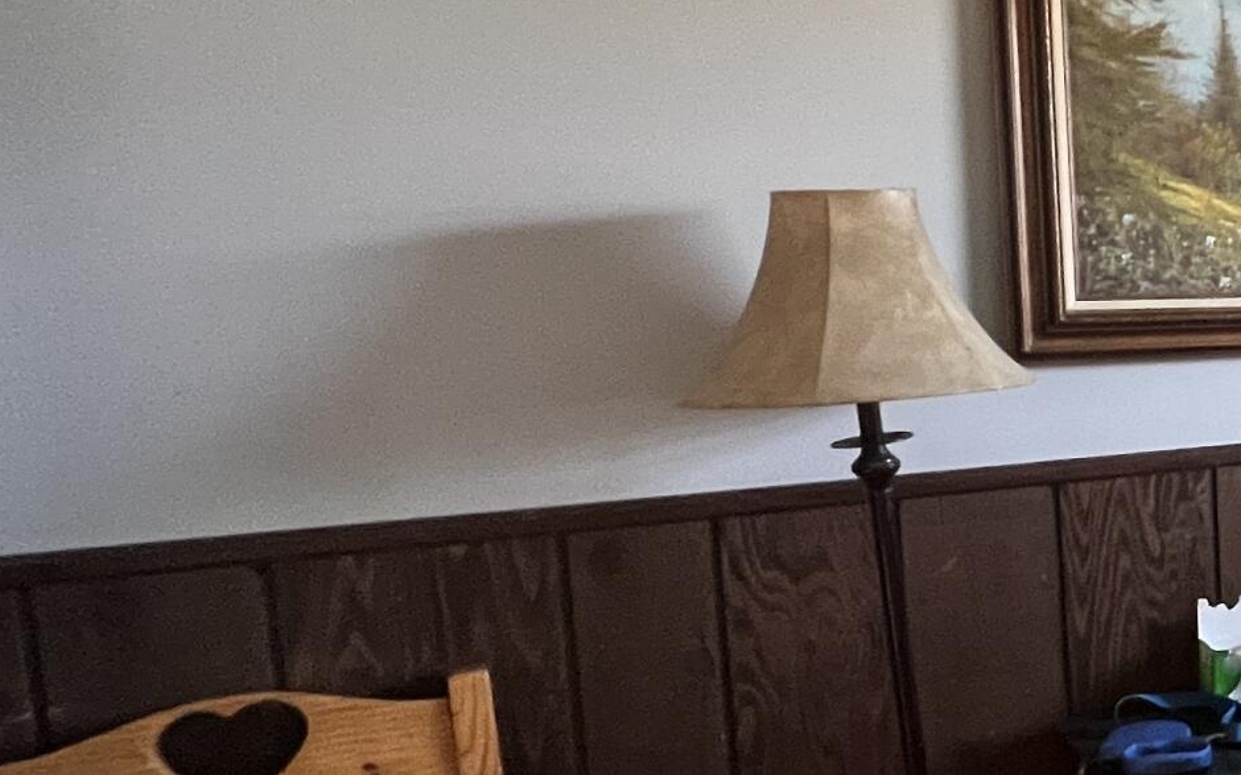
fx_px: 1488
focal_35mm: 44
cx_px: 1931
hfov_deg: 27.5
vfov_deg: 29.2
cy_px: 424
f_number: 1.8
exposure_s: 1/60
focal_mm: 1.57
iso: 500
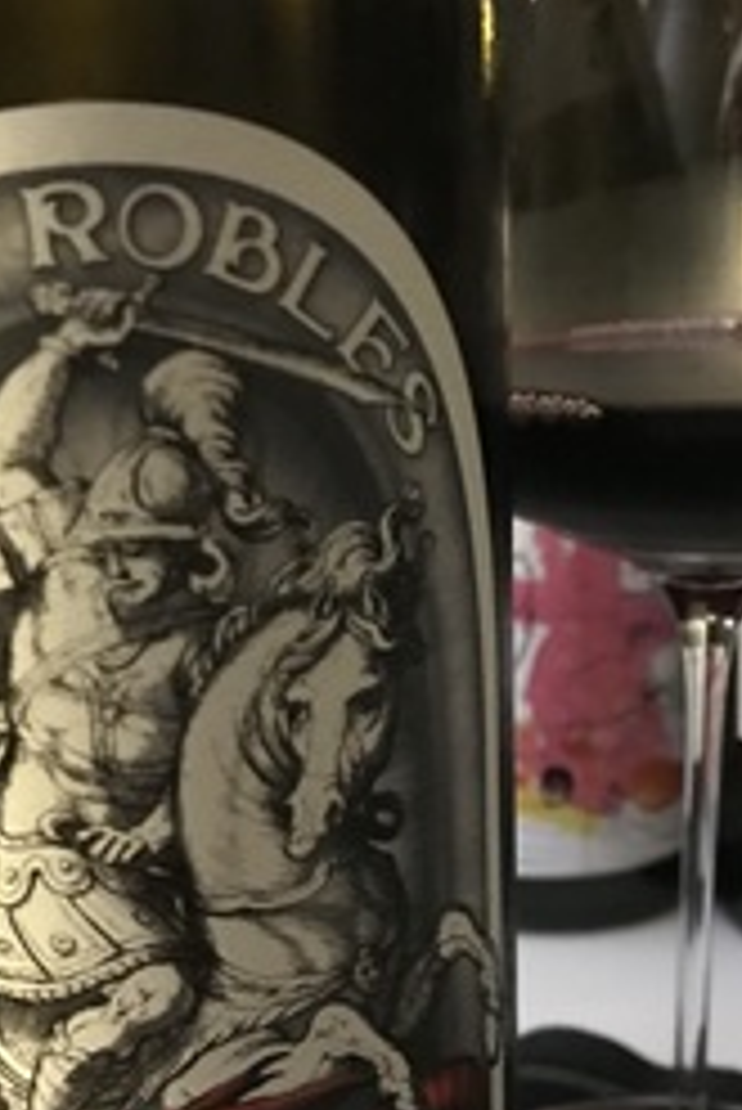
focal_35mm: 51
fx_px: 1574
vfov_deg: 38.4
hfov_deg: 26.5
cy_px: 748
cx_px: 331
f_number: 1.8
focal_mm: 3.99
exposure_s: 1/4
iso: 160
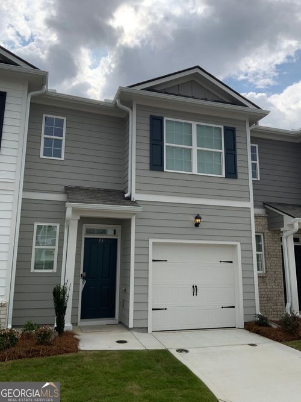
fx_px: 336
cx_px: 150
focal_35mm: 29
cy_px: 201
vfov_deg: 61.7
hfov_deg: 48.2
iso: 16
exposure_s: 1/1912
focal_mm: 3
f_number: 1.8
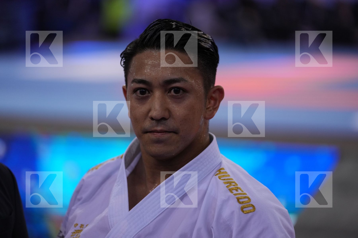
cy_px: 119
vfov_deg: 9.0
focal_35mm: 152
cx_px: 179
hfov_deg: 13.5
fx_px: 1511
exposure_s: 1/1000
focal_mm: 152
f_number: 2.8
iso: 1600
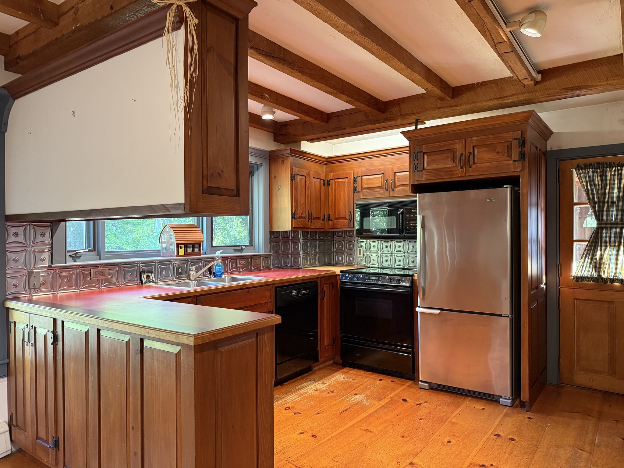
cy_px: 234
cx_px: 312
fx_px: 433
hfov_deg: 71.6
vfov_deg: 56.8
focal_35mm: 24
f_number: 1.78
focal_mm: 6.76
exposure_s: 1/60
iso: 400
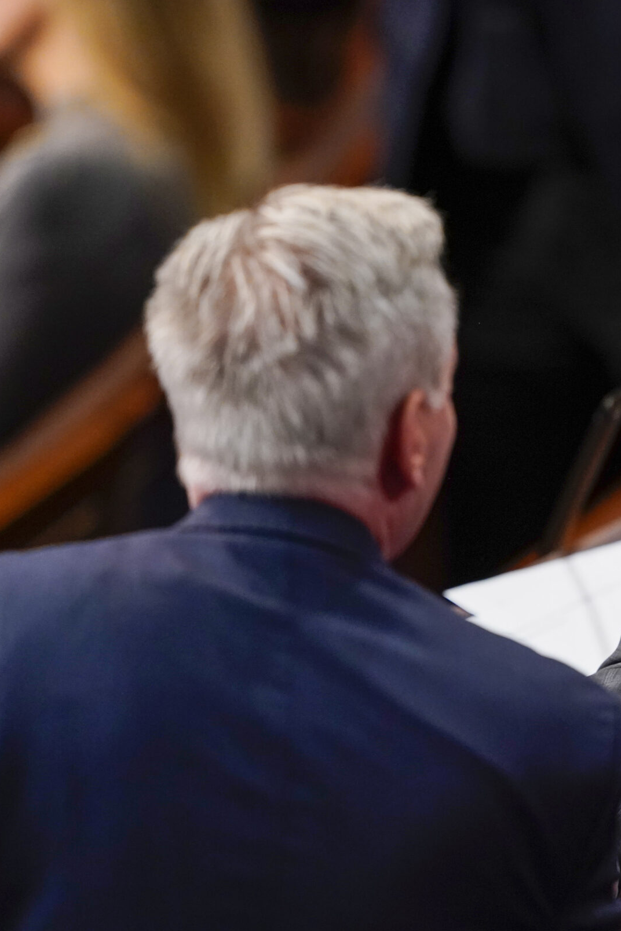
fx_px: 16481
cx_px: 539
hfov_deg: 2.2
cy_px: 491
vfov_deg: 3.2
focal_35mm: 637
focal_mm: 400
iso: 4000
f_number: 2.8
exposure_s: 1/500
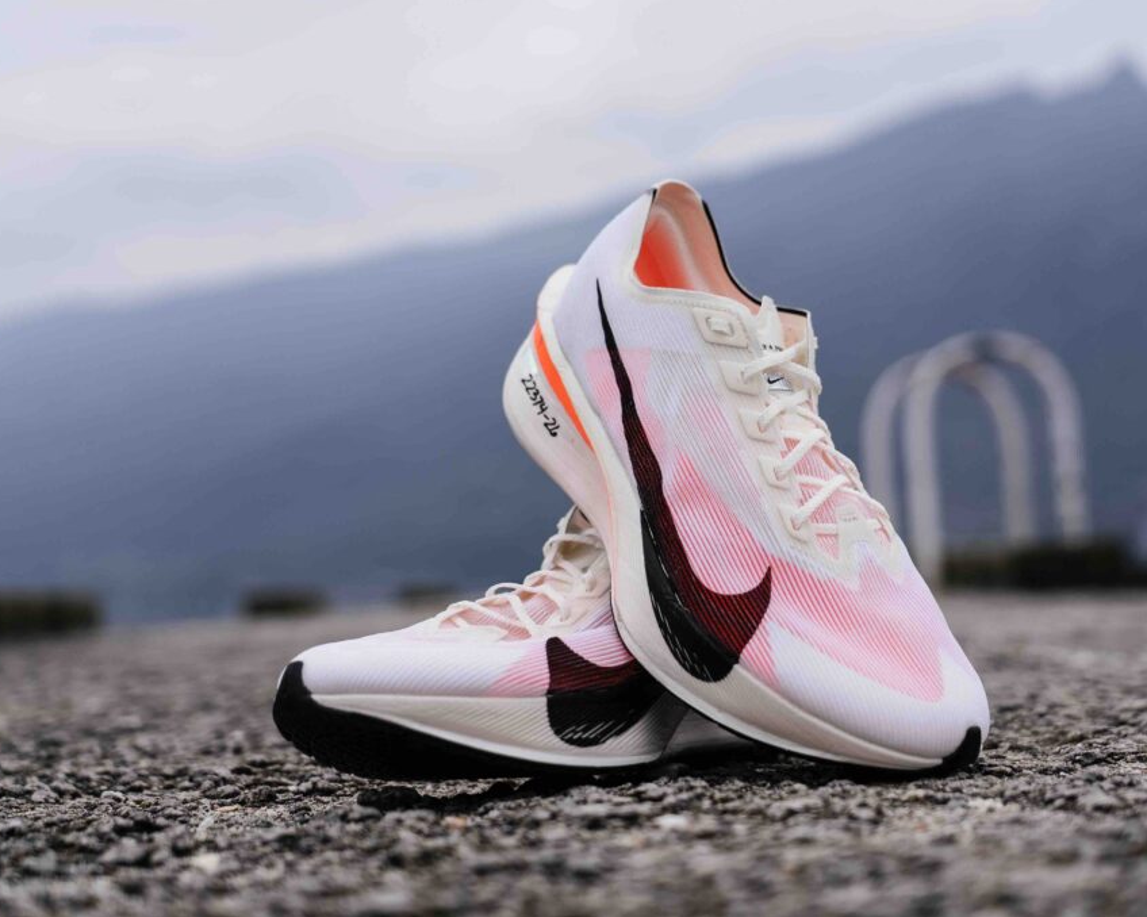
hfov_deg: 31.9
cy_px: 457
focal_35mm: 59
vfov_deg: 25.8
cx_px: 651
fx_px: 2002
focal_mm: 52
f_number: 4
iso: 200
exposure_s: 1/800
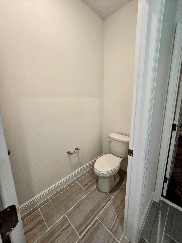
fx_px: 91
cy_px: 122
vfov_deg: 106.2
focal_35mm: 13
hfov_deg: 89.9
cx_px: 91
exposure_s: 1/60
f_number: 2.2
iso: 125
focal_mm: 2.2
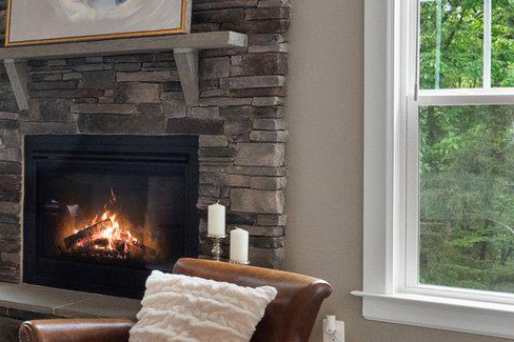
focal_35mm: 63
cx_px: -199
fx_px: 899
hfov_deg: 25.9
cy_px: 147
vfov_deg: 21.5
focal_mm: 10
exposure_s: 1/8
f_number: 8
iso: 640
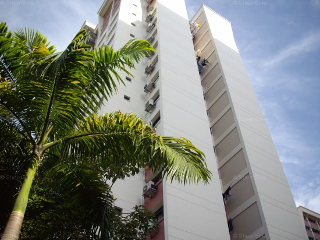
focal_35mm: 37
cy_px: 120
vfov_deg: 38.6
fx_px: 342
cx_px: 160
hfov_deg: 50.2
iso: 80
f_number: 5.6
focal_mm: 6.2
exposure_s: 1/160
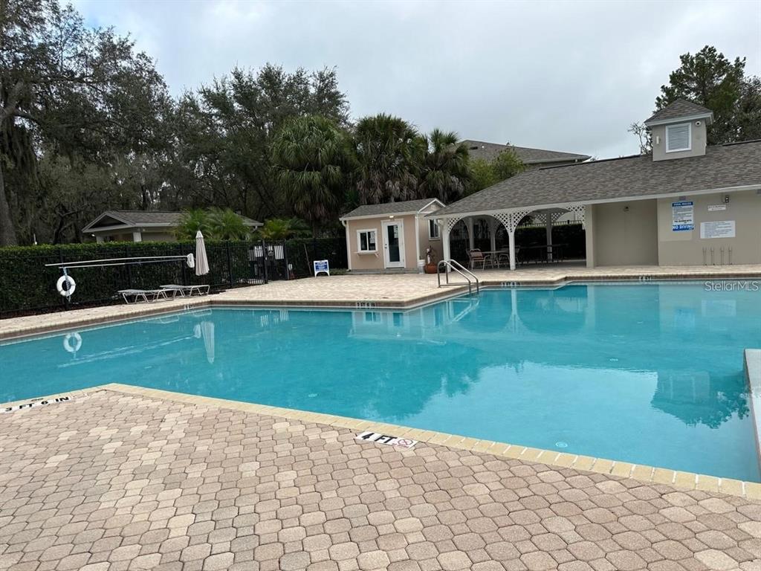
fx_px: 528
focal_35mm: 24
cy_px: 286
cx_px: 380
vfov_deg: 56.8
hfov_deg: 71.6
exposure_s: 1/3597
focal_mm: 6.86
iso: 80
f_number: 1.78
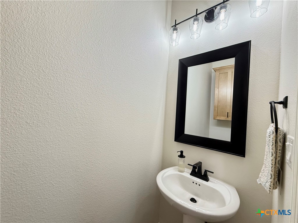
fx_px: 121
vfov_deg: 85.7
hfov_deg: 102.1
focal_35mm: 14
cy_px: 112
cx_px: 149
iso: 200
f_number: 2.2
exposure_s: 1/120
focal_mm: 2.22
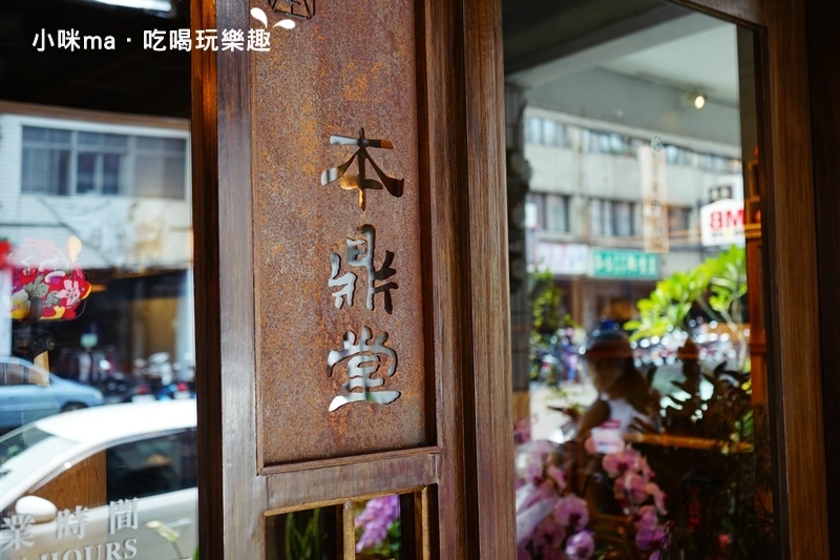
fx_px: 886
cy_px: 280
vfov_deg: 35.0
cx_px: 420
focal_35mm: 38
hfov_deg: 50.7
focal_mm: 38
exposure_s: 1/60
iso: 320
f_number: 4
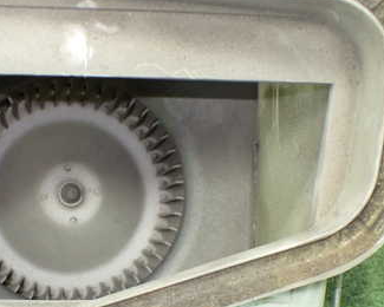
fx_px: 614
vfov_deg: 27.5
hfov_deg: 34.1
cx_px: 104
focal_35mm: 54
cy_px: 250
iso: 800
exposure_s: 1/60
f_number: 2.3
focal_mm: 5.4
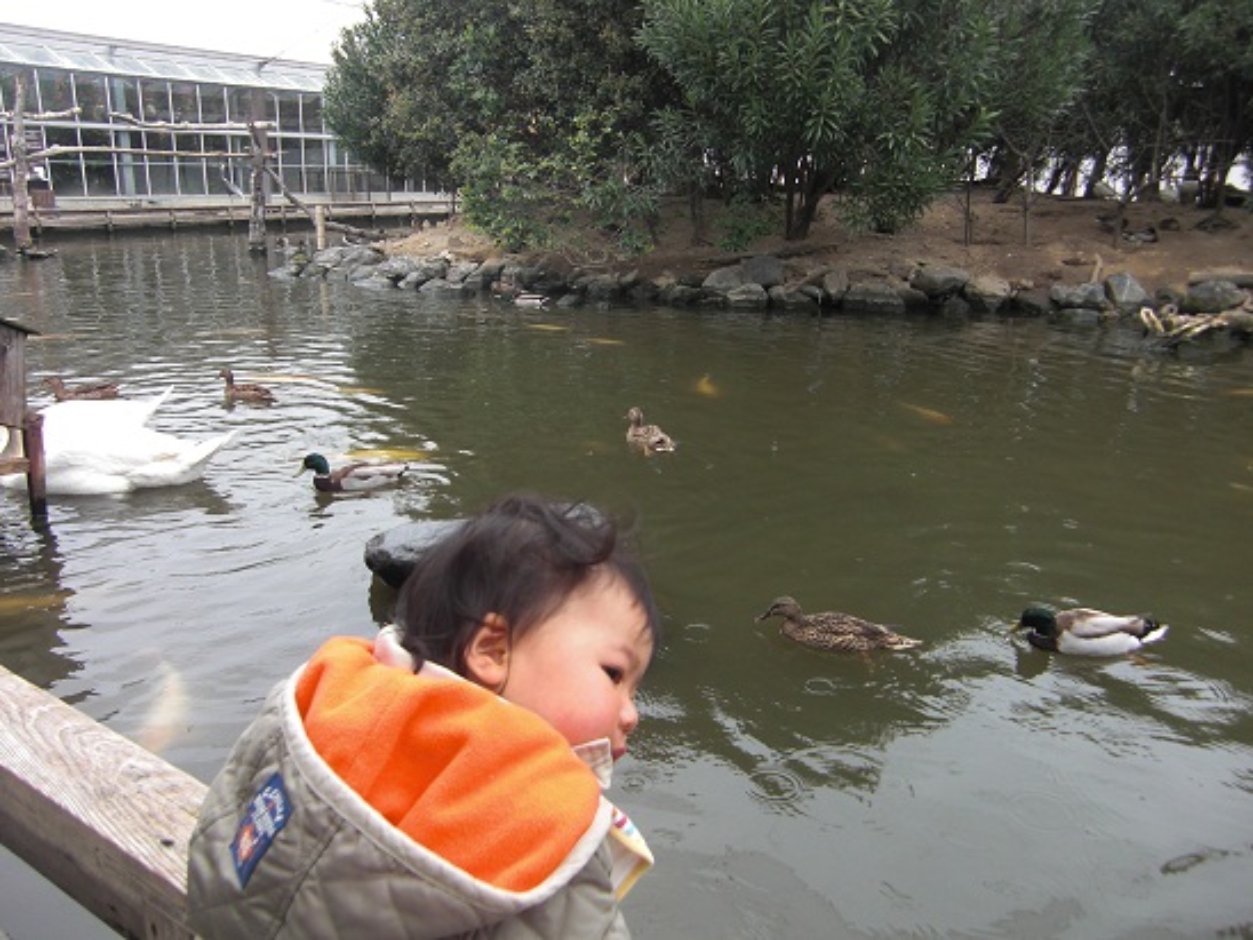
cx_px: 626
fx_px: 1014
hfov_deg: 63.4
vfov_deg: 49.7
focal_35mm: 28
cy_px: 470
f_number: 2.6
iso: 50
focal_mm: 4.9
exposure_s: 1/100
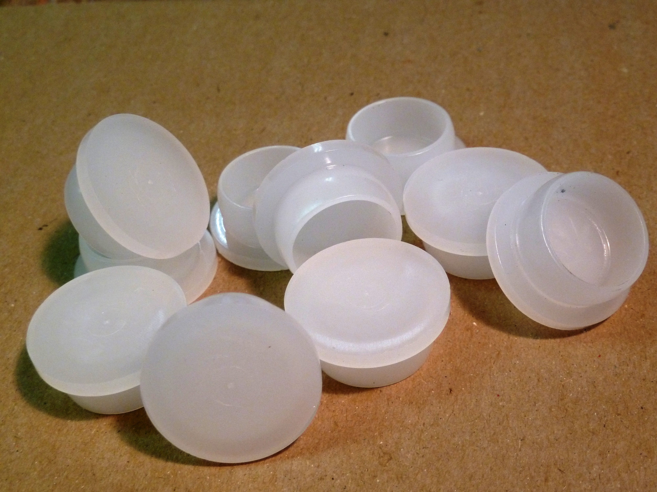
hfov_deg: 36.8
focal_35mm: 52
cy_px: 246
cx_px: 328
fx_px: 987
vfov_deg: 28.0
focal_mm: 8.5
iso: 250
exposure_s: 1/40
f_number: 3.8
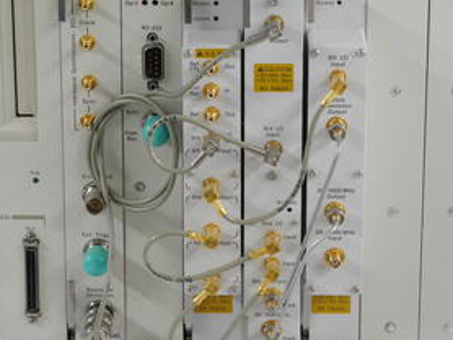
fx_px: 2069
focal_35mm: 158
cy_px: 229
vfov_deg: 9.4
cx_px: 142
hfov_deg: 12.5
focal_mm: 55
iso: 400
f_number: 13
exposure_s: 1/3.2
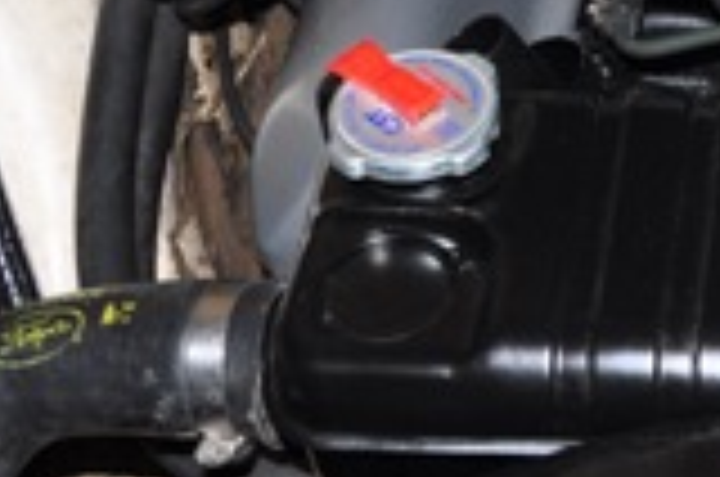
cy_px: -16
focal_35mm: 108
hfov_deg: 17.8
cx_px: 932
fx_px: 2156
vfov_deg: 12.5
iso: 200
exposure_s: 1/60
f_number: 11
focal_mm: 18
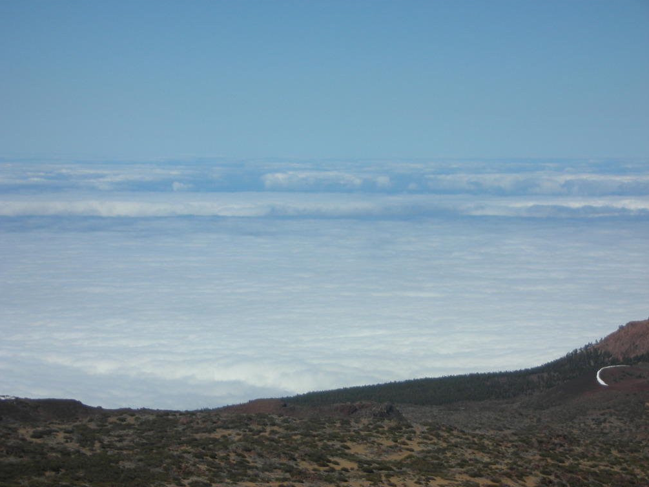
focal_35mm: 107
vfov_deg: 13.8
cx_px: 320
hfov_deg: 18.4
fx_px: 2006
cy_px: 244
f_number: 15.1
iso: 50
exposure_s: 1/77.4
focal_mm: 17.4
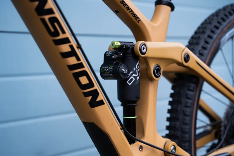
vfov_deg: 20.9
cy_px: 78
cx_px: 117
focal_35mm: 65
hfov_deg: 31.0
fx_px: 422
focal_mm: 65
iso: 500
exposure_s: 1/640
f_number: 3.5
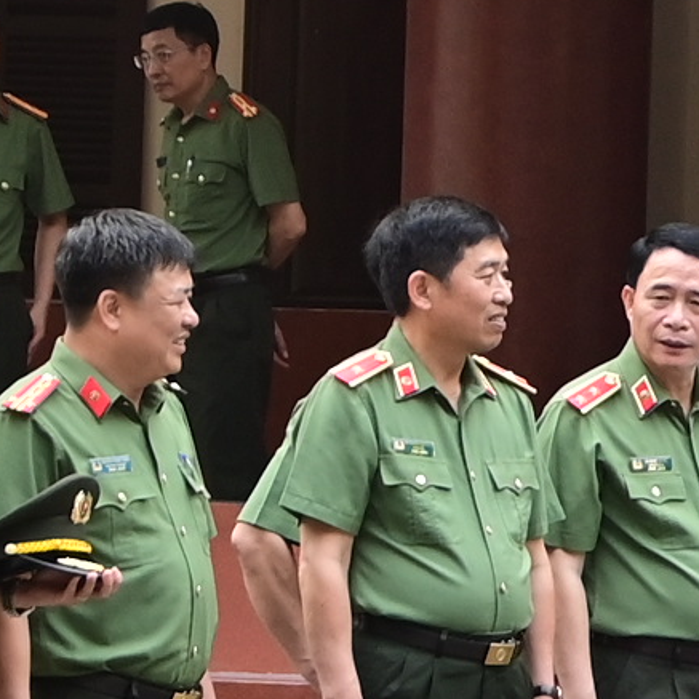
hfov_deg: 4.9
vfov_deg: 5.1
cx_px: 1923
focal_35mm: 344
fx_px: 7859
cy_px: 334
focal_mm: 40
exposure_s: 1/200
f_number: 8
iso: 400
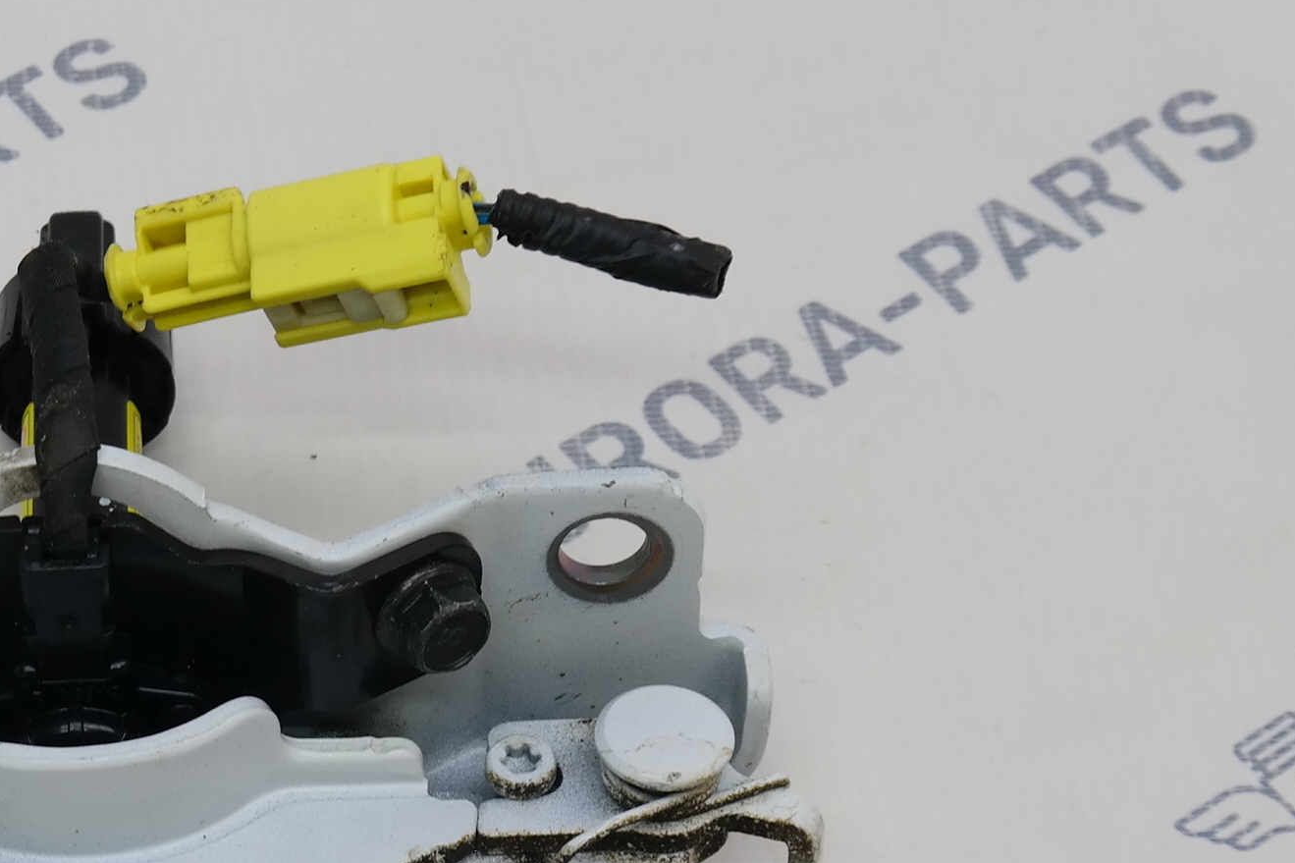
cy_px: 787
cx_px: 116
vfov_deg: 12.1
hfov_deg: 18.0
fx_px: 4028
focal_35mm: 112
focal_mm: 25
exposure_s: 1/50
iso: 200
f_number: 5.6
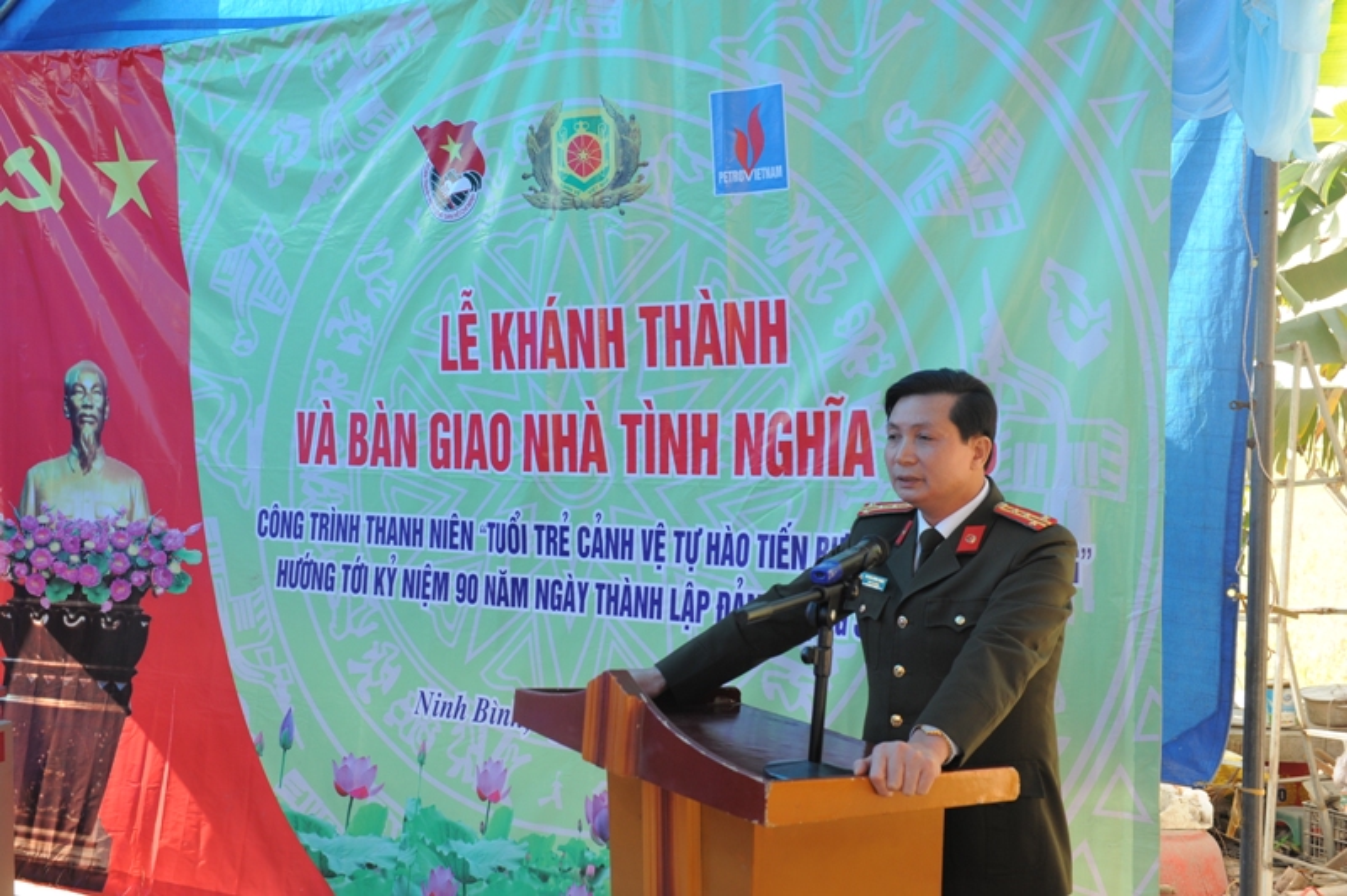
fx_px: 1308
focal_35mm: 35
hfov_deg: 54.5
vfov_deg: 37.8
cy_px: 448
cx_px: 674
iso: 640
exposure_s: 1/160
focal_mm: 35
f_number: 6.3
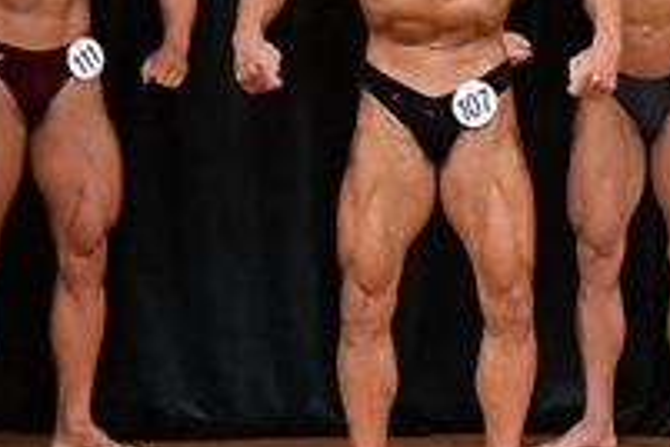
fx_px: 10775
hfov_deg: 3.5
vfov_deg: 2.4
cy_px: -7
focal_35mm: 579
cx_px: 1215
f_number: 5.6
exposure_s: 1/400
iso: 5000
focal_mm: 100
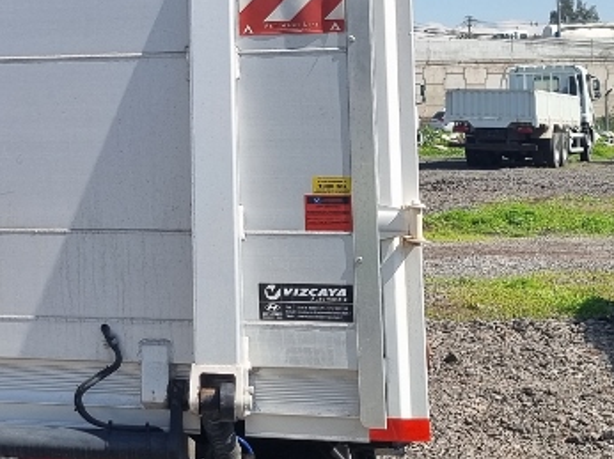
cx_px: -7
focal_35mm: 77
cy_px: 12
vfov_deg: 18.7
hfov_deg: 24.2
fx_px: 1365
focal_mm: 5.4
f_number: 1.8
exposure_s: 1/2128
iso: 50
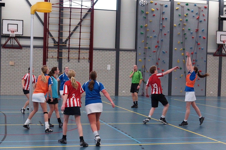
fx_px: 251
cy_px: 74
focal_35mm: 40
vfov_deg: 33.4
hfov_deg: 48.5
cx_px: 114
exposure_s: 1/320
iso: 1250
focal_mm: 26
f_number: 3.2
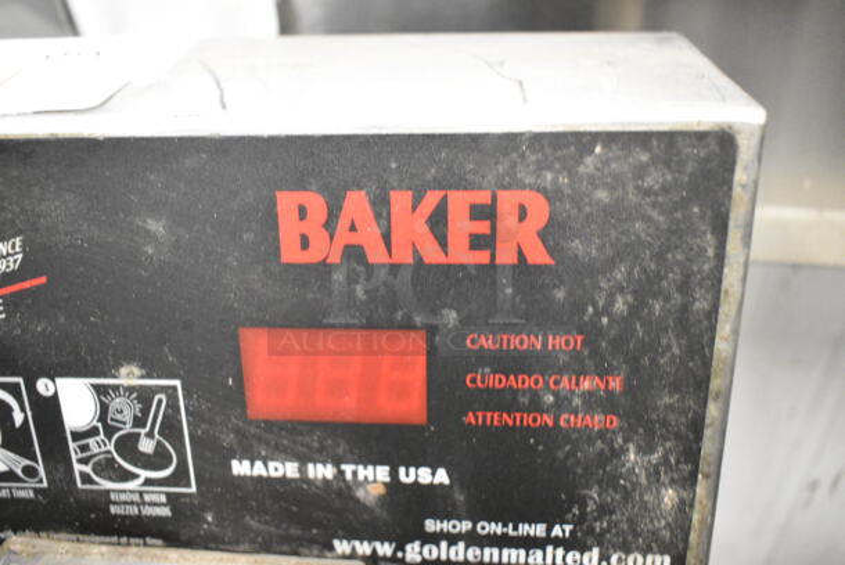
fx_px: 634
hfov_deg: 67.3
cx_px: 422
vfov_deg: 48.0
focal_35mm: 27
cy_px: 282
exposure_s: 1/125
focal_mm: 18
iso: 6400
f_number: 4.5
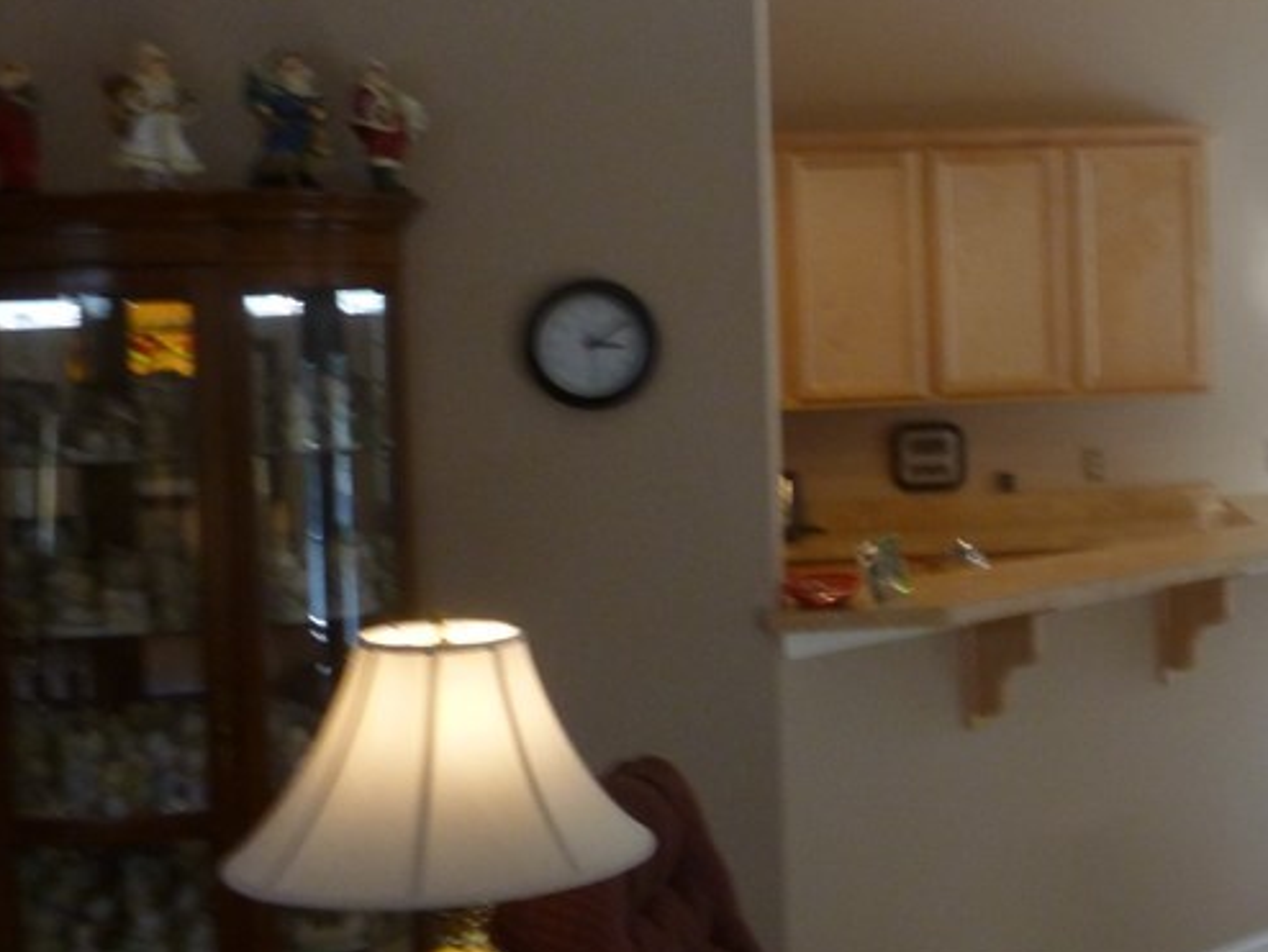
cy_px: 352
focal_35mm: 58
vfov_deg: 25.2
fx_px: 2126
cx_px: 1289
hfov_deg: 30.7
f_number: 3.3
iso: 200
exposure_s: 1/60
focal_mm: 5
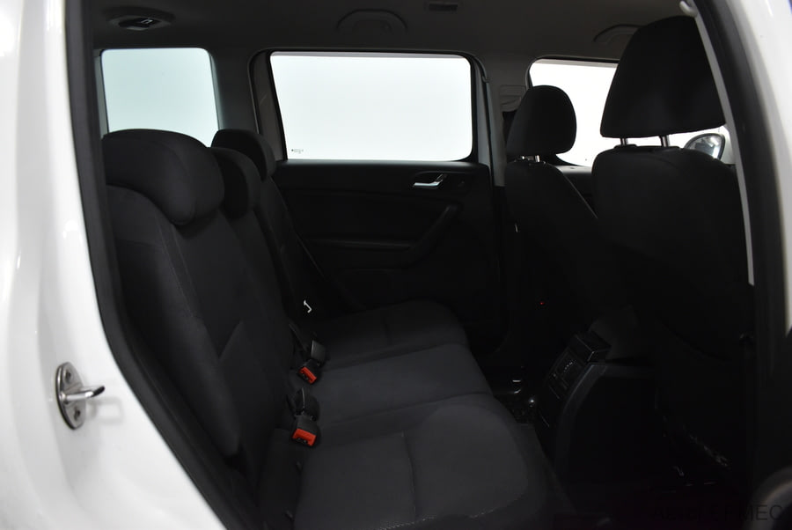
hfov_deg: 67.3
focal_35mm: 27
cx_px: 396
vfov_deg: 48.0
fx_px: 595
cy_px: 265
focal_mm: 18
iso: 1400
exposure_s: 1/50
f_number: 3.5
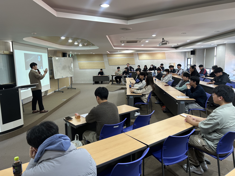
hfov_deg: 67.3
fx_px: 177
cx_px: 118
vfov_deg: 53.1
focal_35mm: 26
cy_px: 88
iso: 125
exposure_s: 1/60
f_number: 1.5
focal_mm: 5.7
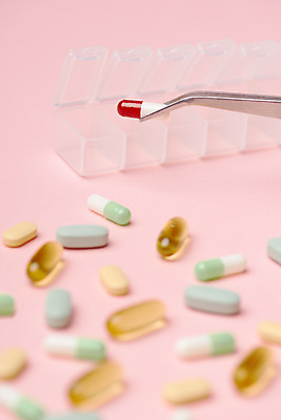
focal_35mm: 105
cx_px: 140
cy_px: 210
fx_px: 1228
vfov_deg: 19.4
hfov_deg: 13.1
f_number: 8
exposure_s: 1/125
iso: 100
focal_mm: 105
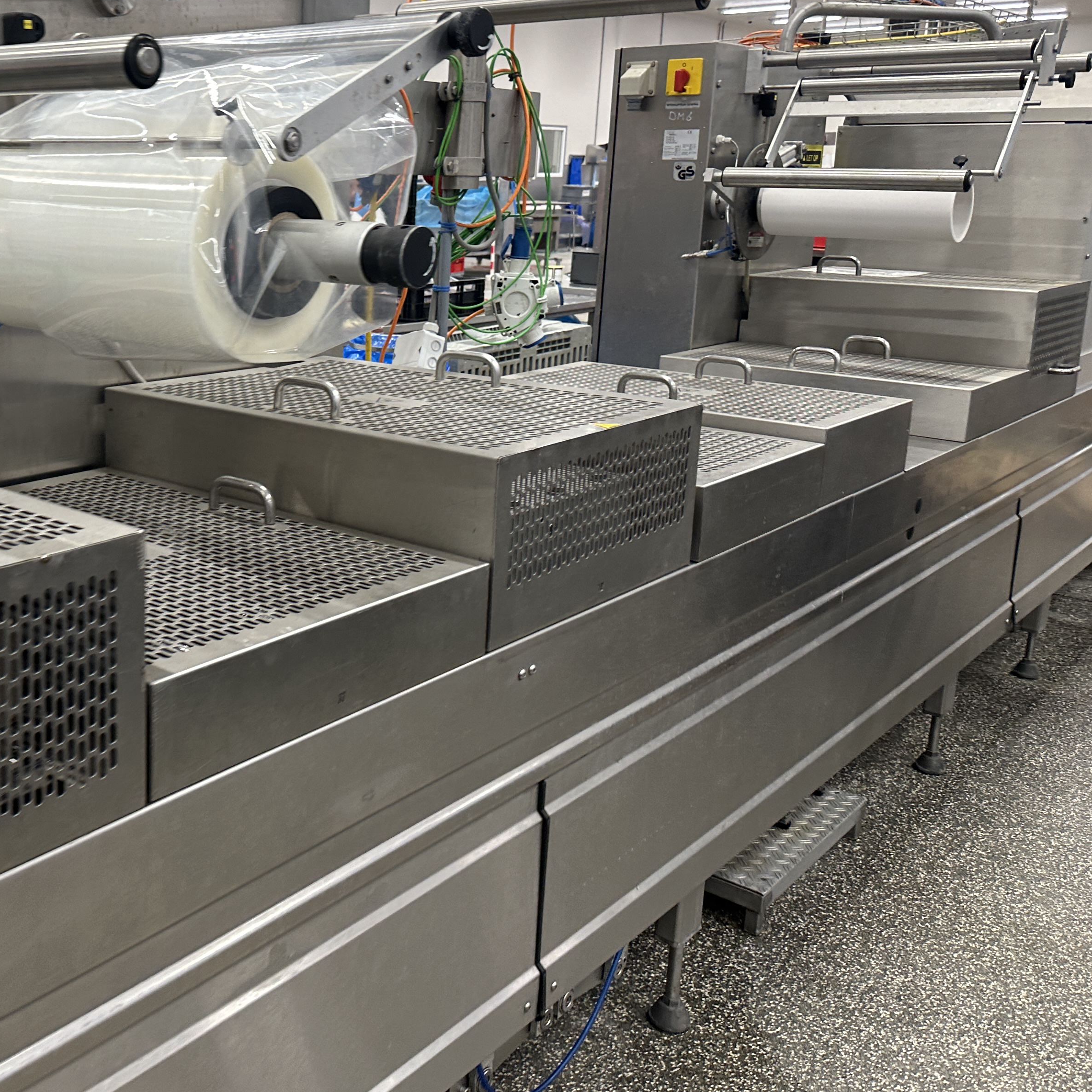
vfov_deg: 45.8
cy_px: 446
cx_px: 217
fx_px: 1285
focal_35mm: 36
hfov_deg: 43.8
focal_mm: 6.86
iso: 125
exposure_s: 1/50
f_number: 1.78
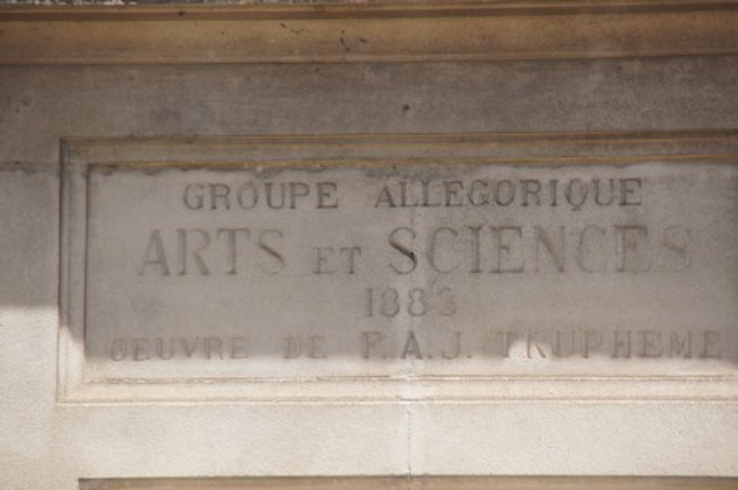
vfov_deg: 4.6
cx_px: 369
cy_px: 245
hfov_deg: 6.9
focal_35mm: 300
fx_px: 6139
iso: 100
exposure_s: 1/320
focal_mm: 200
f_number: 6.3
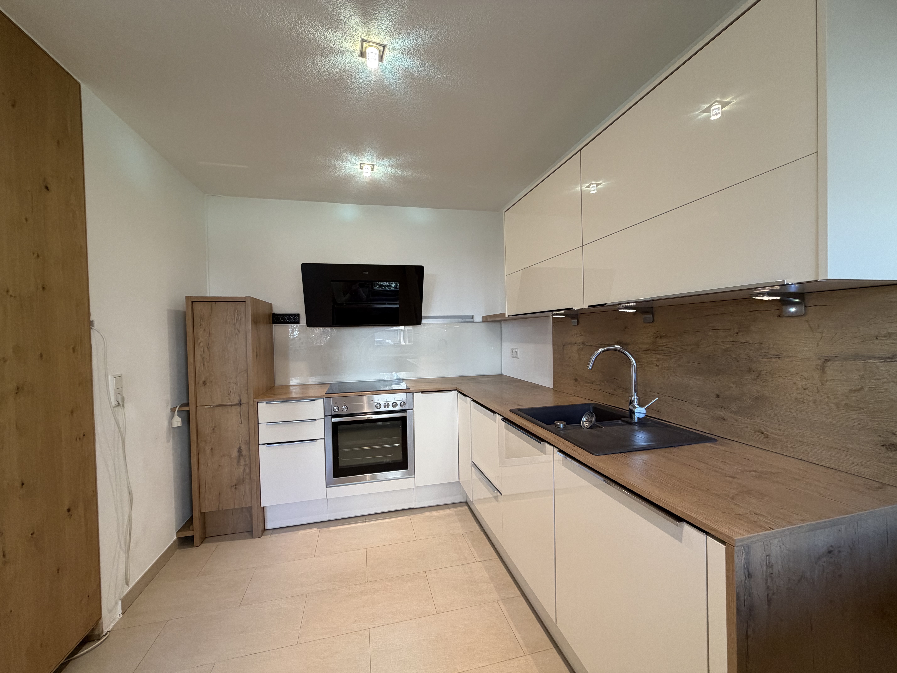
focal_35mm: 14
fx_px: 363
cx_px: 448
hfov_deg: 102.1
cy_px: 336
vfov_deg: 85.7
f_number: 2.2
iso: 250
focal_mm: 2.22
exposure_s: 1/100
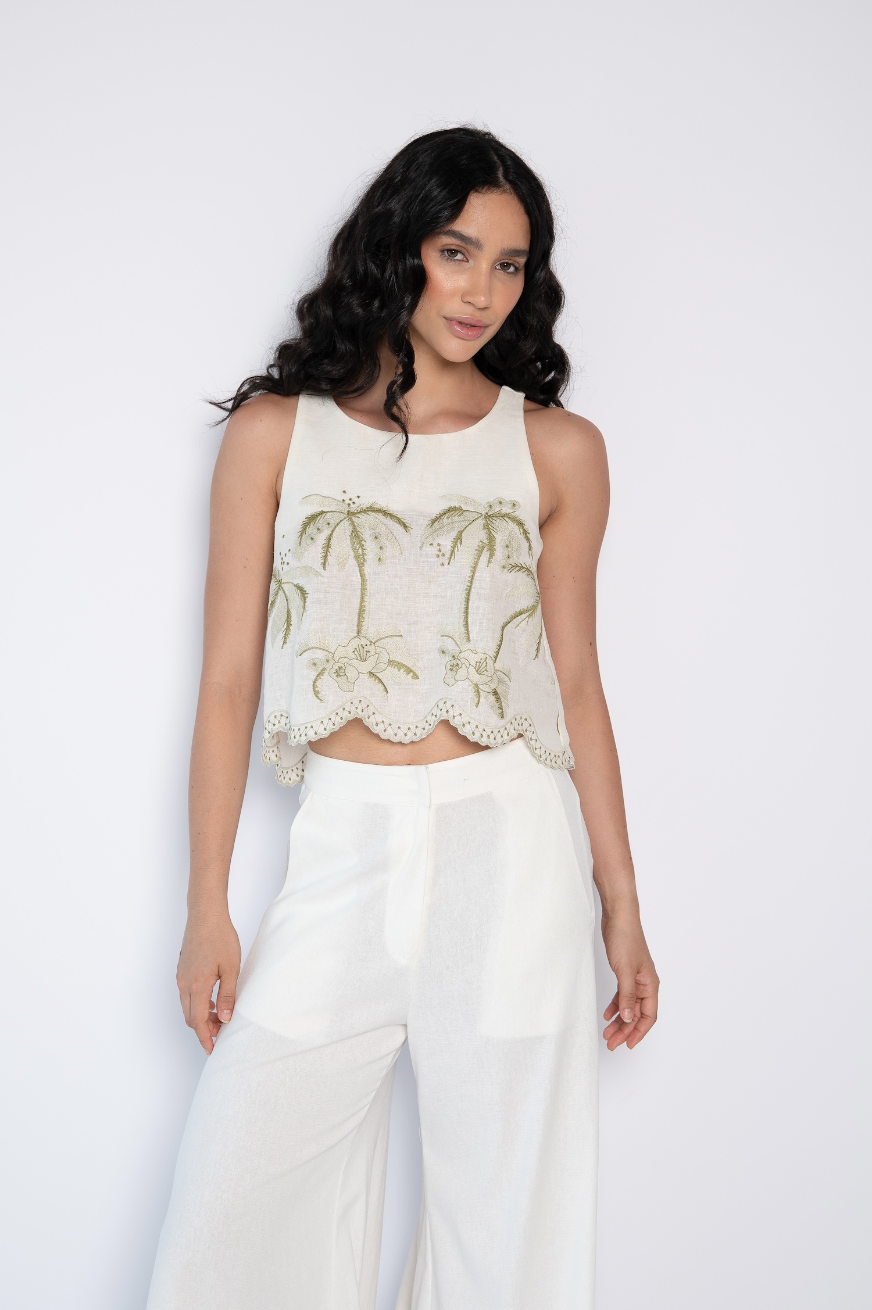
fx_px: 1819
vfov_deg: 39.6
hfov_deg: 27.0
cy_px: 655
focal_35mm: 50
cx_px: 436
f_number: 4.5
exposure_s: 1/125
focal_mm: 50
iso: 200
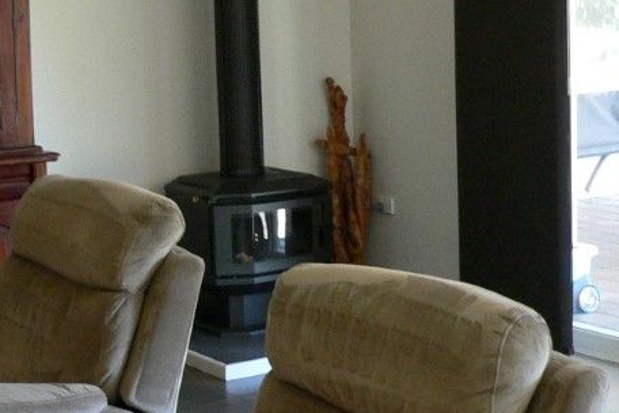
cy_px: 230
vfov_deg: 16.3
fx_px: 1444
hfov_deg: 24.2
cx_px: 360
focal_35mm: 84
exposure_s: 1/13
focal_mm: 6
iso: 200
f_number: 2.8
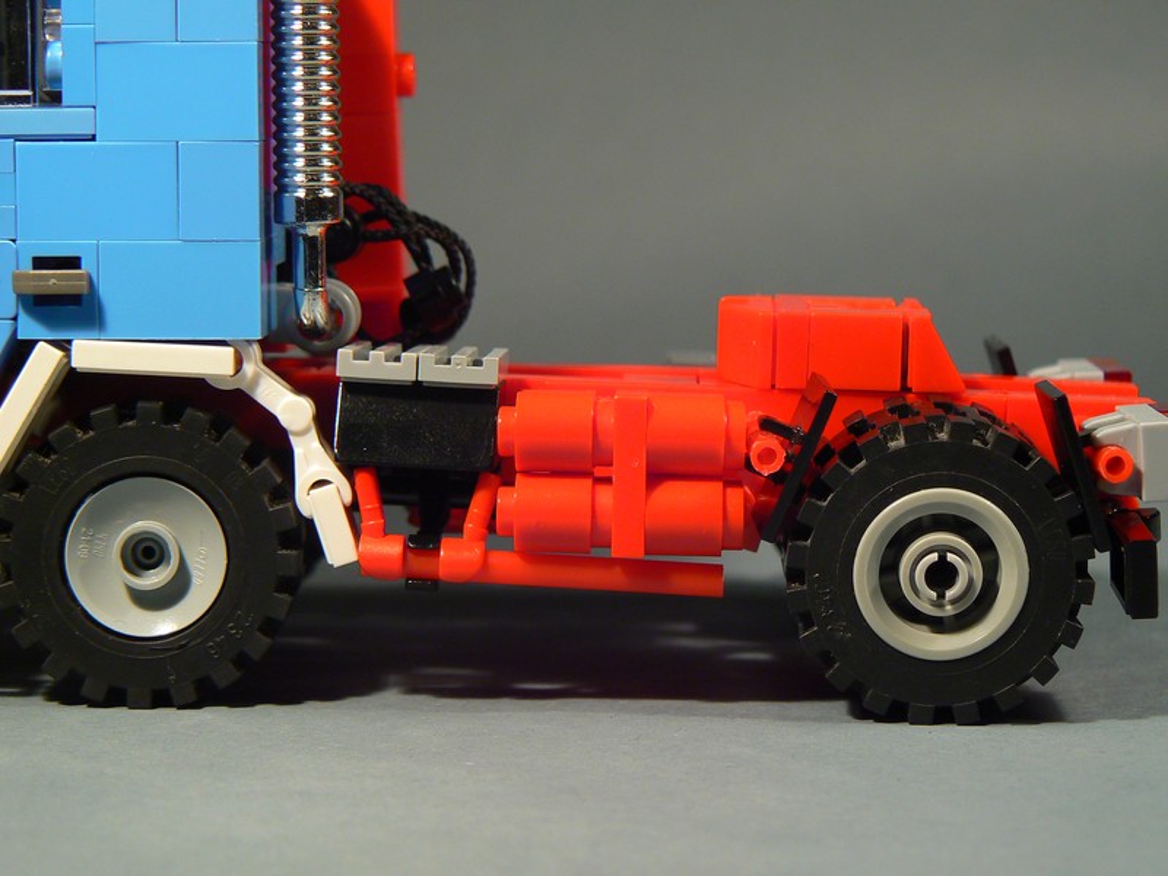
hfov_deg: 20.2
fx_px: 3273
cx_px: 584
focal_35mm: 97
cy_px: 438
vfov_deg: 15.2
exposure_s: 1/10
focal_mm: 16.2
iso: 80
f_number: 3.2
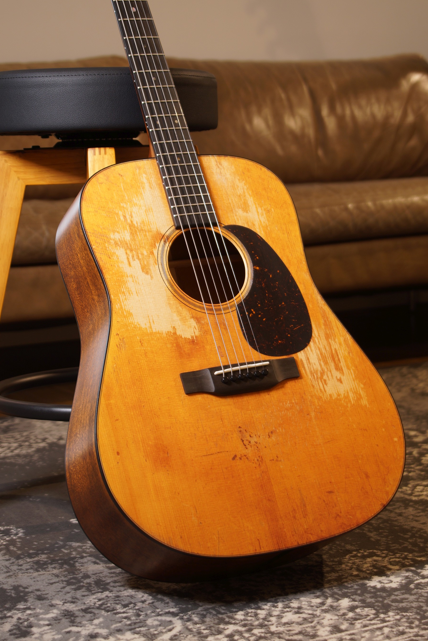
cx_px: 215
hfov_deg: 17.9
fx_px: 1355
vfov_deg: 26.7
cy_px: 321
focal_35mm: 76
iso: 100
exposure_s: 1/20
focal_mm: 50
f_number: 5
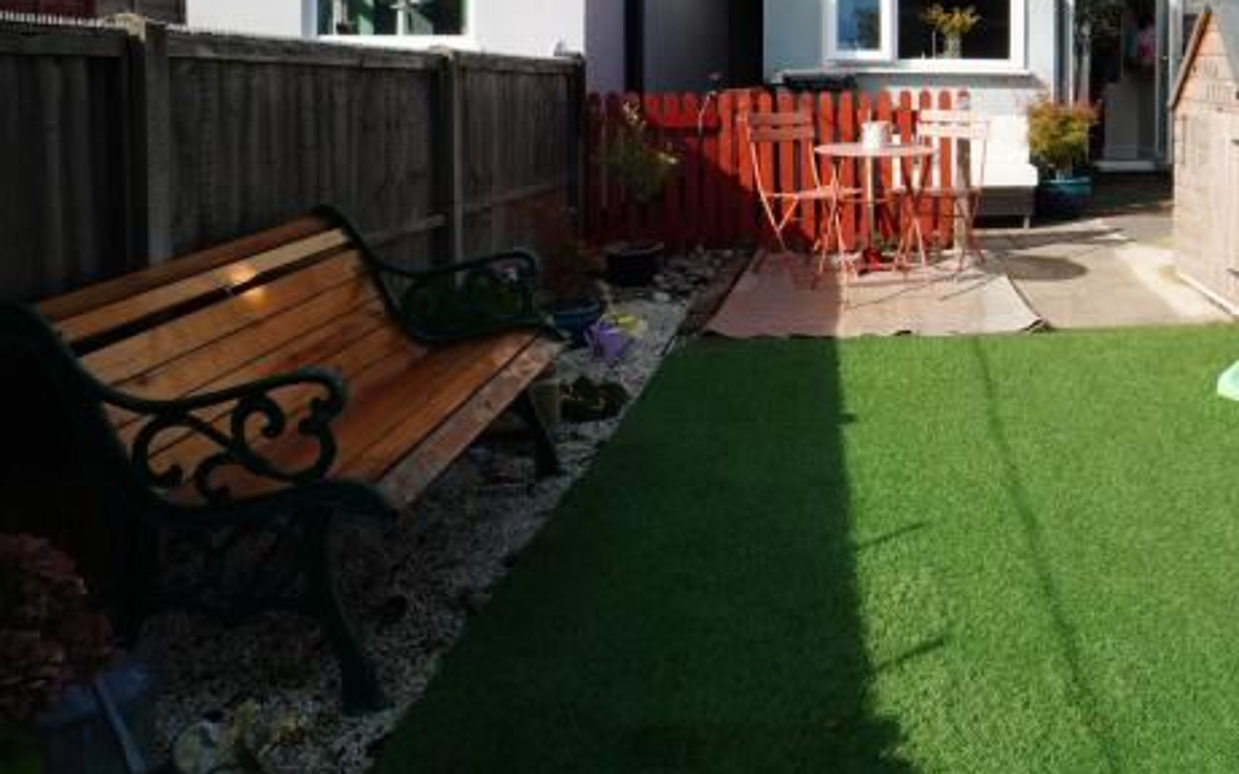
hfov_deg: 51.3
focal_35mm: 34
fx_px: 1148
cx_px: 1072
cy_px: 116
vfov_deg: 35.6
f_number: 13
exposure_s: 1/320
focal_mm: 10
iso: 400
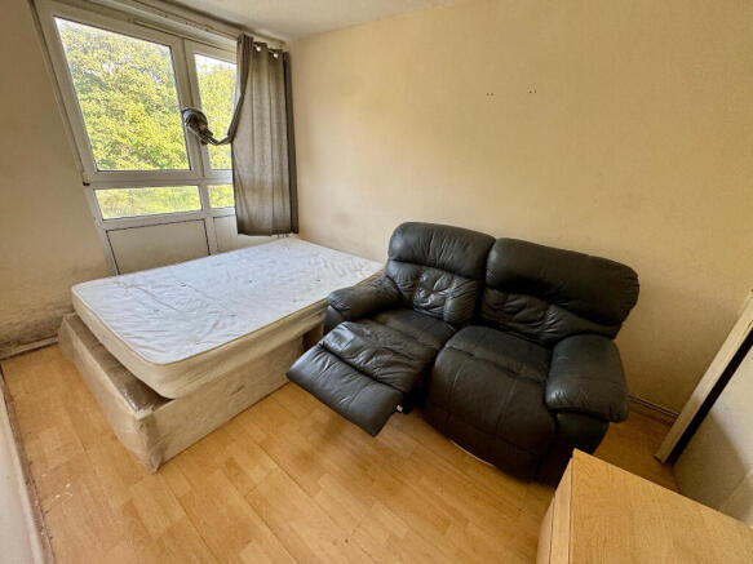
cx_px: 376
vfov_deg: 85.7
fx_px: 304
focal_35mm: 14
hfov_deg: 102.1
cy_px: 282
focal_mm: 2.22
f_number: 2.2
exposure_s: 1/99
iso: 160
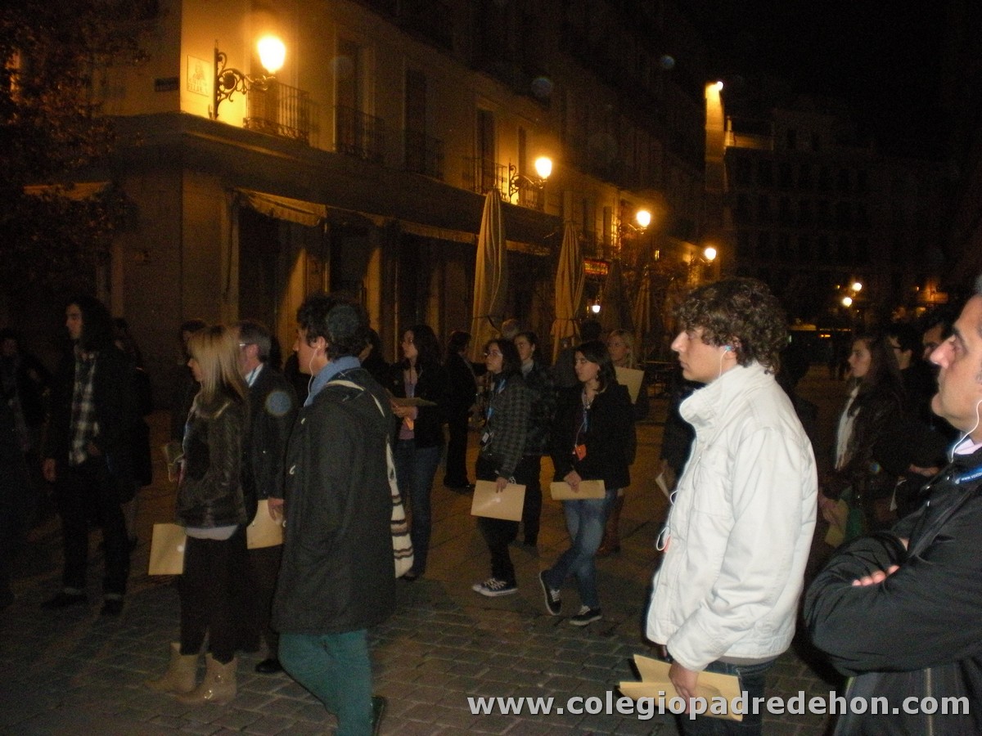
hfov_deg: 49.0
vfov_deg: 37.7
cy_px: 368
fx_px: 1078
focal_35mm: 38
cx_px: 491
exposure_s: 1/60
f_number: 3.1
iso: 506
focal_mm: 6.3
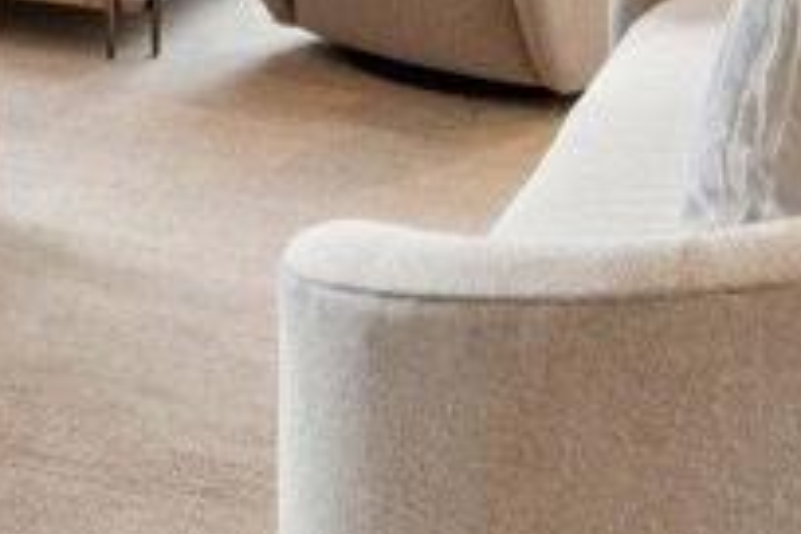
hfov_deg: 18.1
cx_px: -204
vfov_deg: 11.2
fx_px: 2358
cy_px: -664
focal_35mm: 106
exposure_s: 1/15
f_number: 7.1
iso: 200
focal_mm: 10
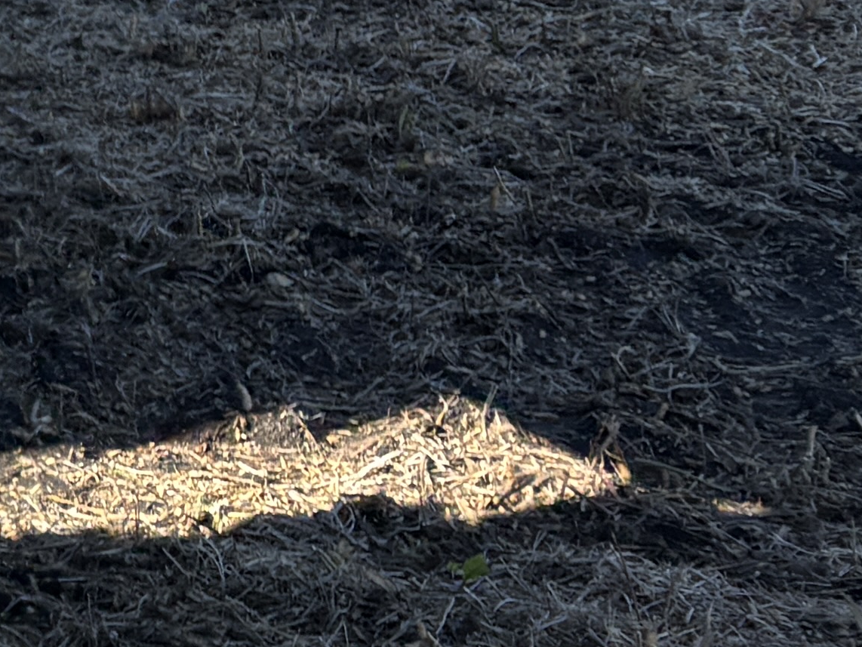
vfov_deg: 11.4
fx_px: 3238
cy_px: 223
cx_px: -1276
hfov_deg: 11.9
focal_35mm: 130
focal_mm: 5.96
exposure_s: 1/1550
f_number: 1.6
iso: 64
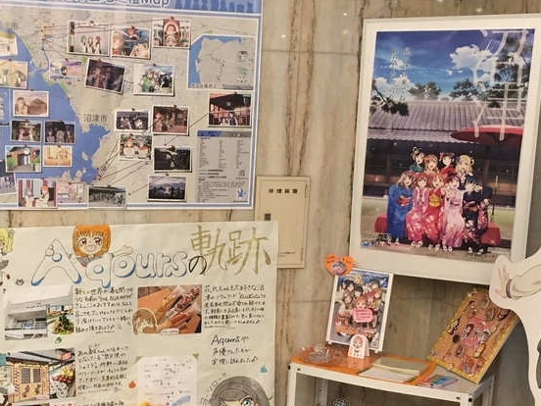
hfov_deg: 30.4
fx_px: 985
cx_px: 171
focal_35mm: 63
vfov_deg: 23.0
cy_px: 311
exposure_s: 1/15
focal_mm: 4.15
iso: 40
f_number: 2.2
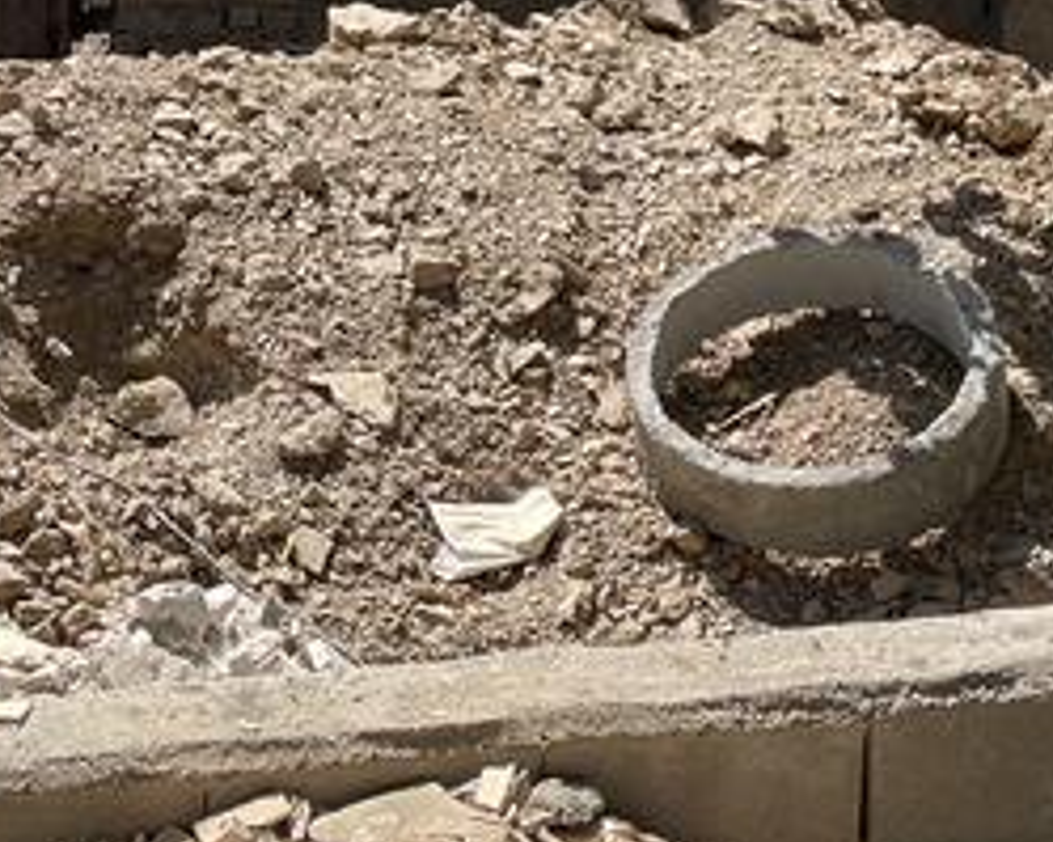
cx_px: 347
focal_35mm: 98
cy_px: -381
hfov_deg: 19.5
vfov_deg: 14.7
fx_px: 3053
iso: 32
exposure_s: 1/2053
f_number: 1.6
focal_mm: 4.2
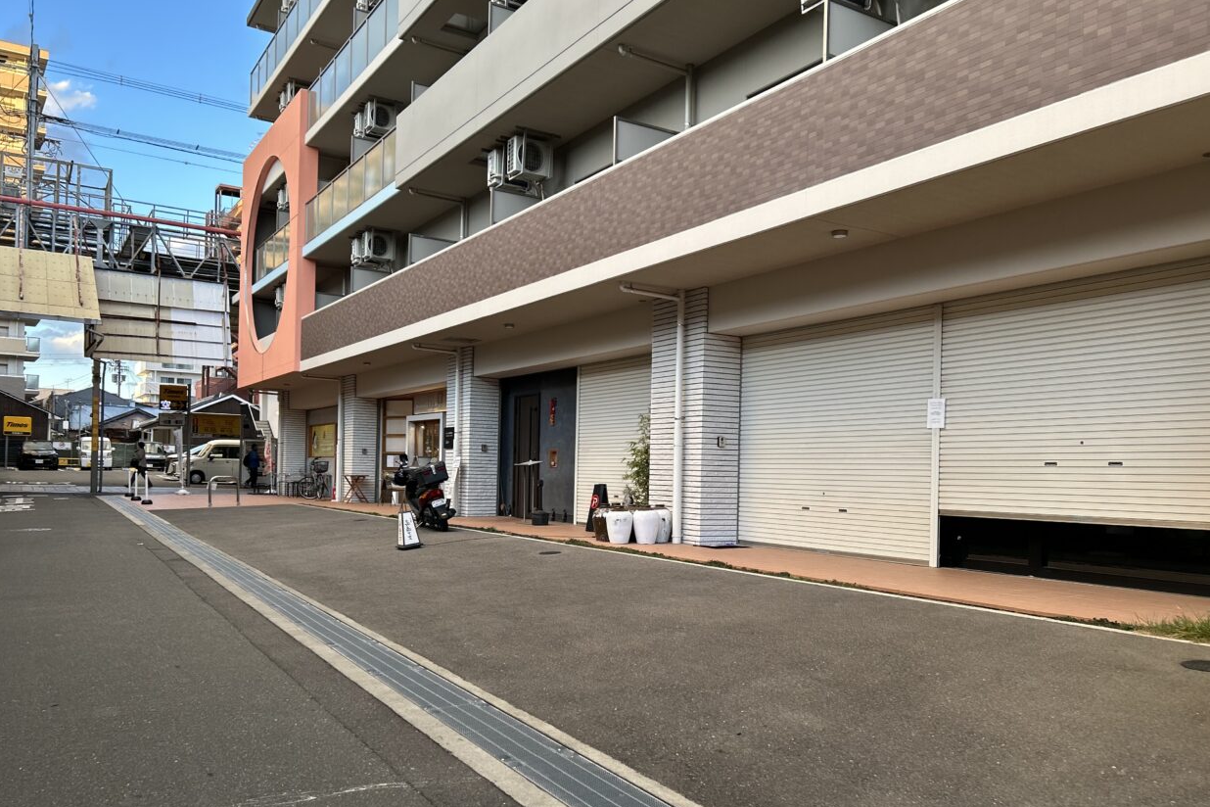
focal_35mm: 28
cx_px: 591
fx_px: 941
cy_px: 451
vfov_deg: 46.3
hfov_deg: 65.5
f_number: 1.5
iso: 32
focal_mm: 5.7
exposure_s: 1/135
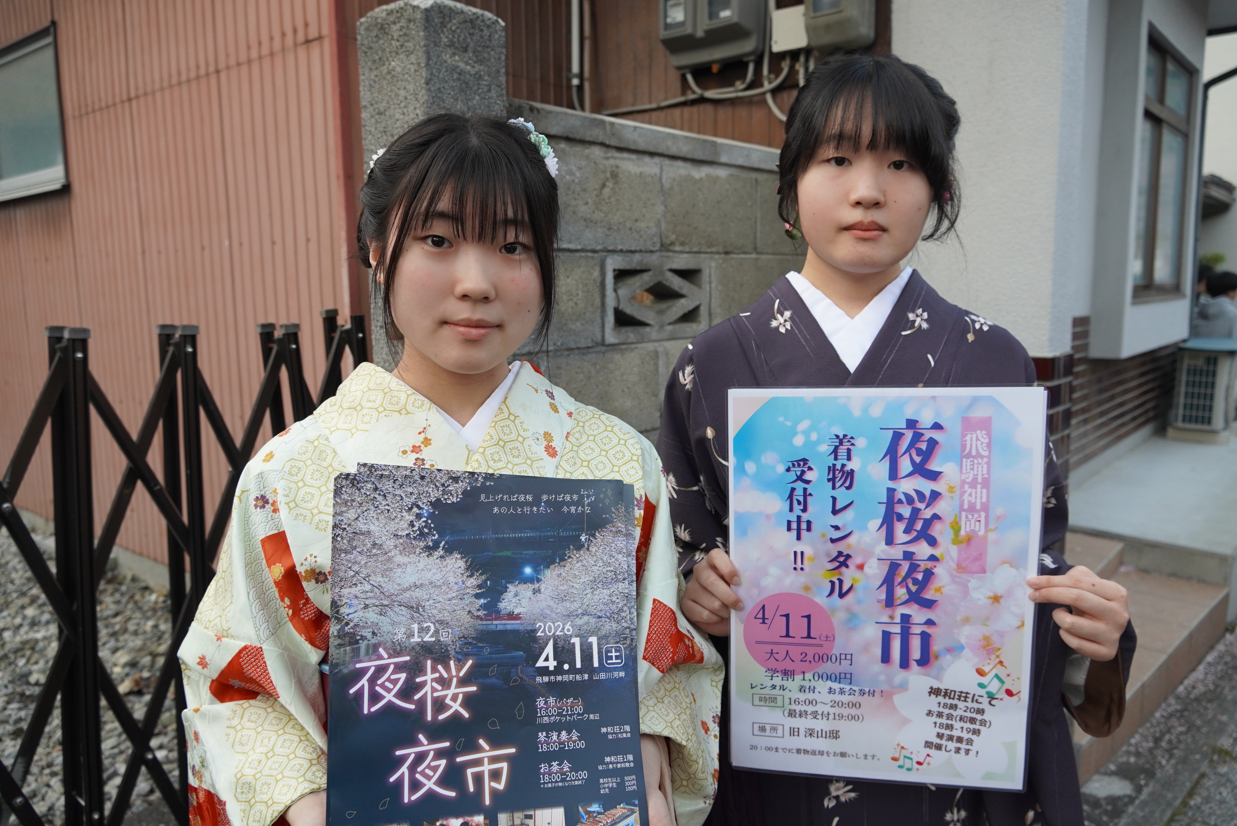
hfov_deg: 67.4
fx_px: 928
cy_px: 413
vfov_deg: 48.0
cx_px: 618
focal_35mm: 27
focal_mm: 18
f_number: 4
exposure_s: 1/160
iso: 320
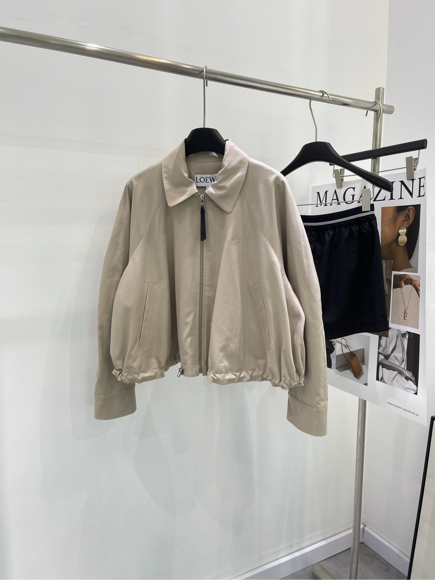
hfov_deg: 53.1
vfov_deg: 67.3
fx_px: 436
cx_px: 218
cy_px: 290
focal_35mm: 26
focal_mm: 5.1
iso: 100
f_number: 1.6
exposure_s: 1/100
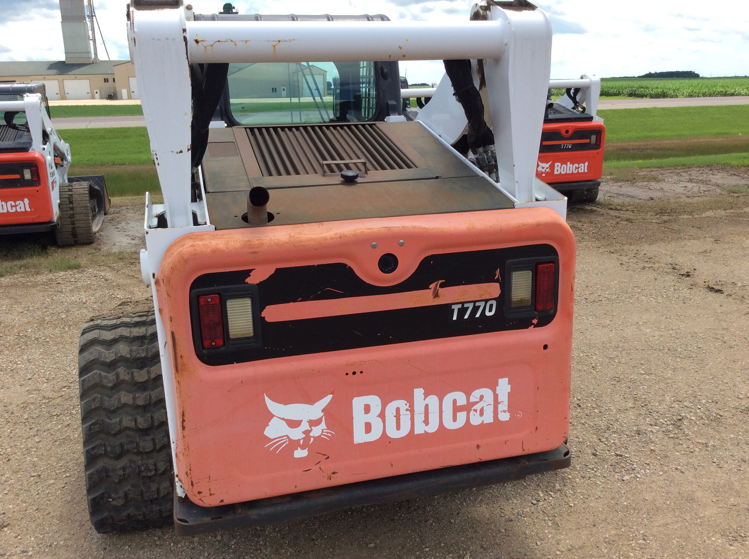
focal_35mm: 32
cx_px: 374
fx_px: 691
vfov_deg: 44.1
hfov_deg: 56.9
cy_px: 280
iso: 32
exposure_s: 1/937
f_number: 2.4
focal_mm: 3.3
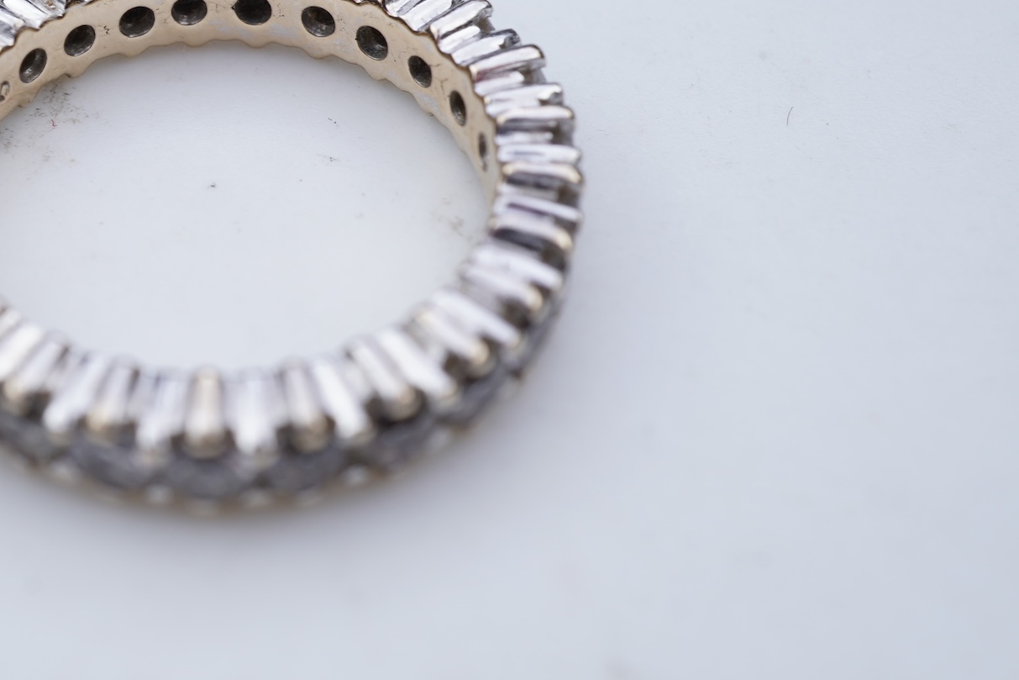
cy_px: 138
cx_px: 230
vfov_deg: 18.5
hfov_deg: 27.2
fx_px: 2066
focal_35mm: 73
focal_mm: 30
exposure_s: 1/25
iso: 200
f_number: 10
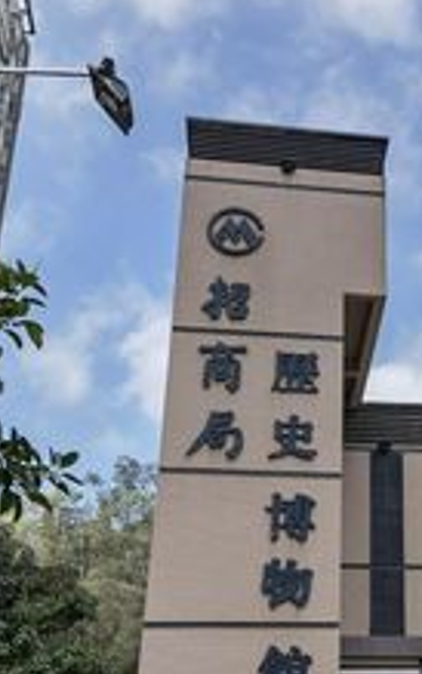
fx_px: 1122
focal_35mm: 61
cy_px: 409
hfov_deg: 20.1
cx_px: 490
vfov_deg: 33.4
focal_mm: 6.67
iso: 50
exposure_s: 1/5000
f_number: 1.9
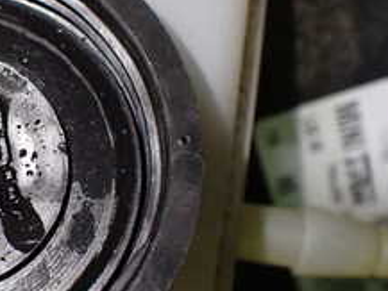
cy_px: 152
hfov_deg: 22.9
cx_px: 38
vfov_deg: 17.8
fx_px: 931
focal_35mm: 83
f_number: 2.3
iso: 500
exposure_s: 1/125
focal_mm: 5.4
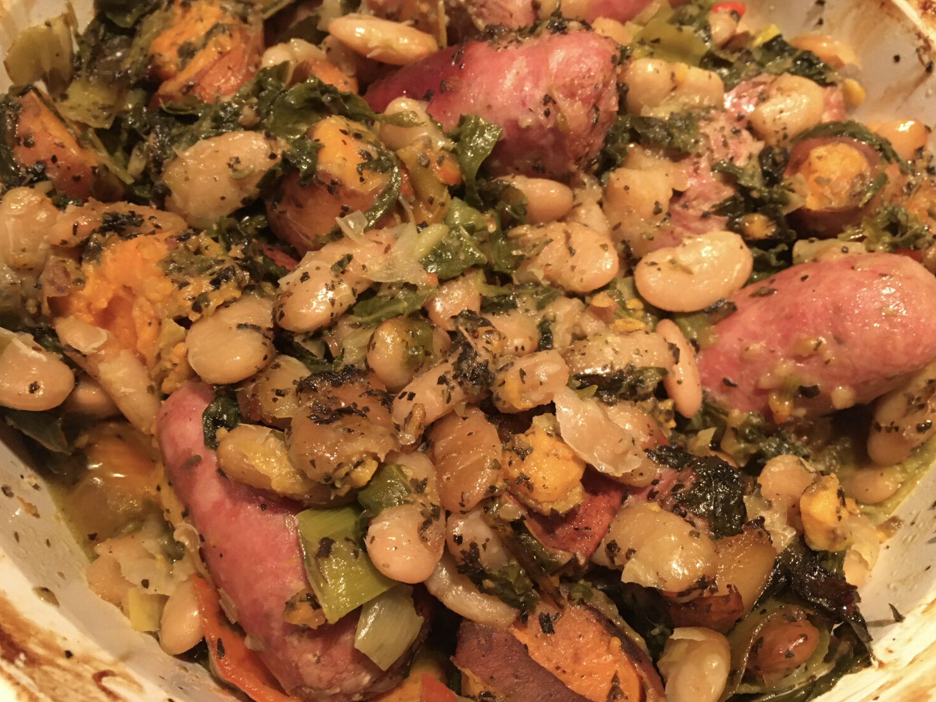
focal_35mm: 30
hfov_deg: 60.0
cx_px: 466
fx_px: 811
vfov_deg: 46.8
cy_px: 361
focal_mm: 4.15
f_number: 2.2
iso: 200
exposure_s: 1/30
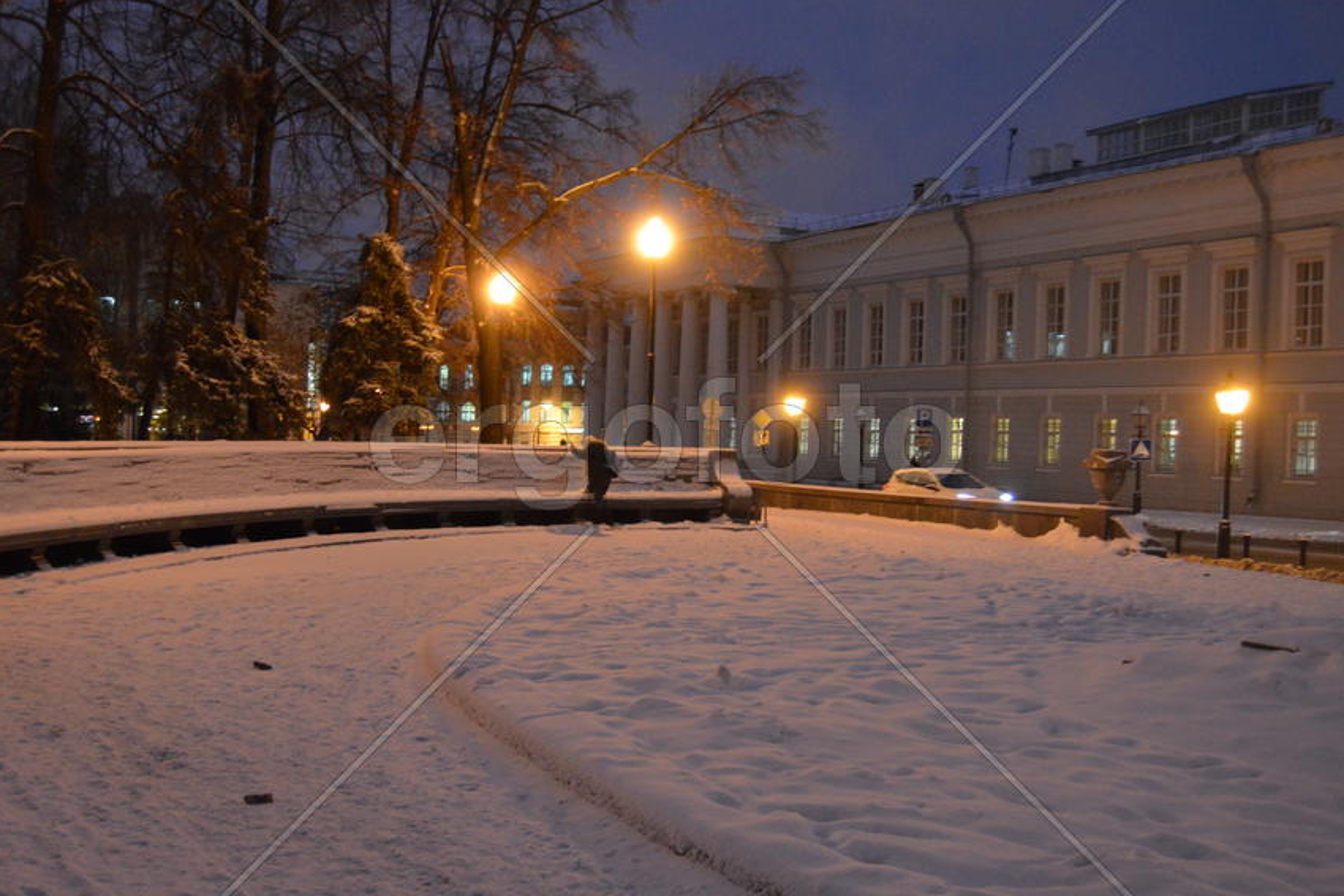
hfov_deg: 48.5
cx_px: 676
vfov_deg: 33.4
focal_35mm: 40
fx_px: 1493
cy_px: 444
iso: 3200
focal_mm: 26
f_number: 4
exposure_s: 1/30
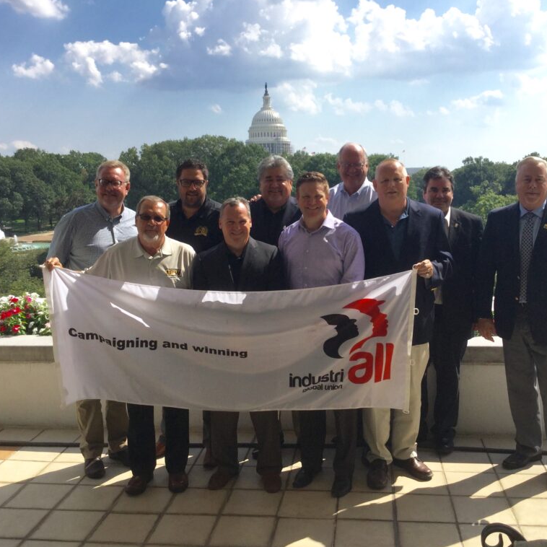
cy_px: 273
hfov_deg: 44.9
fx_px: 661
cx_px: 303
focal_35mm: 37
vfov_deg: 44.9
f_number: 2.4
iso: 25
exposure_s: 1/1335
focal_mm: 3.3
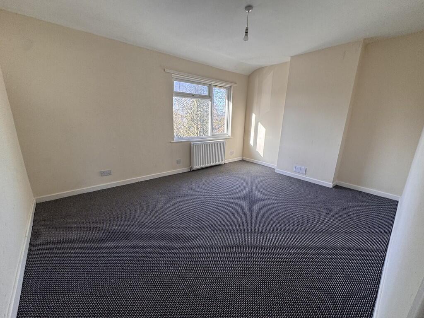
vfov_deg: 85.7
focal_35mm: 14
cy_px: 159
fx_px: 171
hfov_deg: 102.1
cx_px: 212
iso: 80
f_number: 2.2
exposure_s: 1/99
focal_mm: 2.22
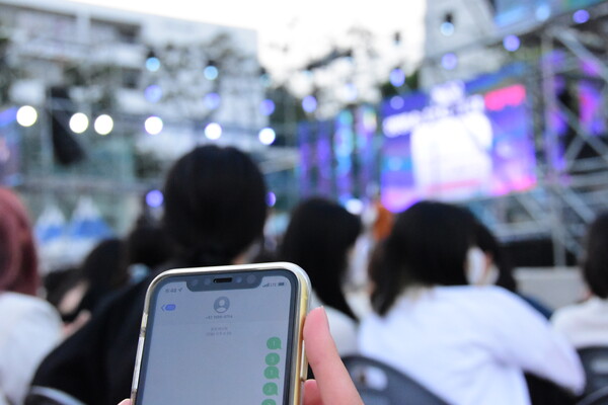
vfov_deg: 25.1
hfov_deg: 36.9
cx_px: 304
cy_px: 202
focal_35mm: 54
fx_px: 912
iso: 6400
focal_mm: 36
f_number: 7.1
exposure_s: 1/1600
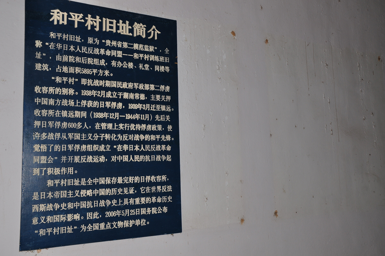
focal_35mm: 38
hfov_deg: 51.3
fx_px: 401
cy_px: 128
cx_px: 192
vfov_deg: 35.4
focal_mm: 25
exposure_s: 1/60
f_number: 9
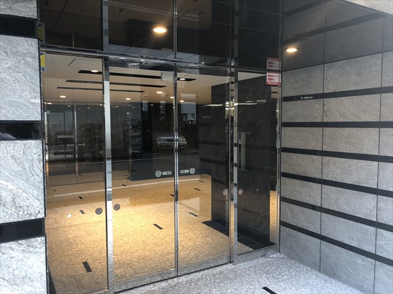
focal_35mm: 28
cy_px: 147
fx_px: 318
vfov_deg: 49.7
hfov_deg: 63.4
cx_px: 196
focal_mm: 3.99
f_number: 1.8
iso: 40
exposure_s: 1/17
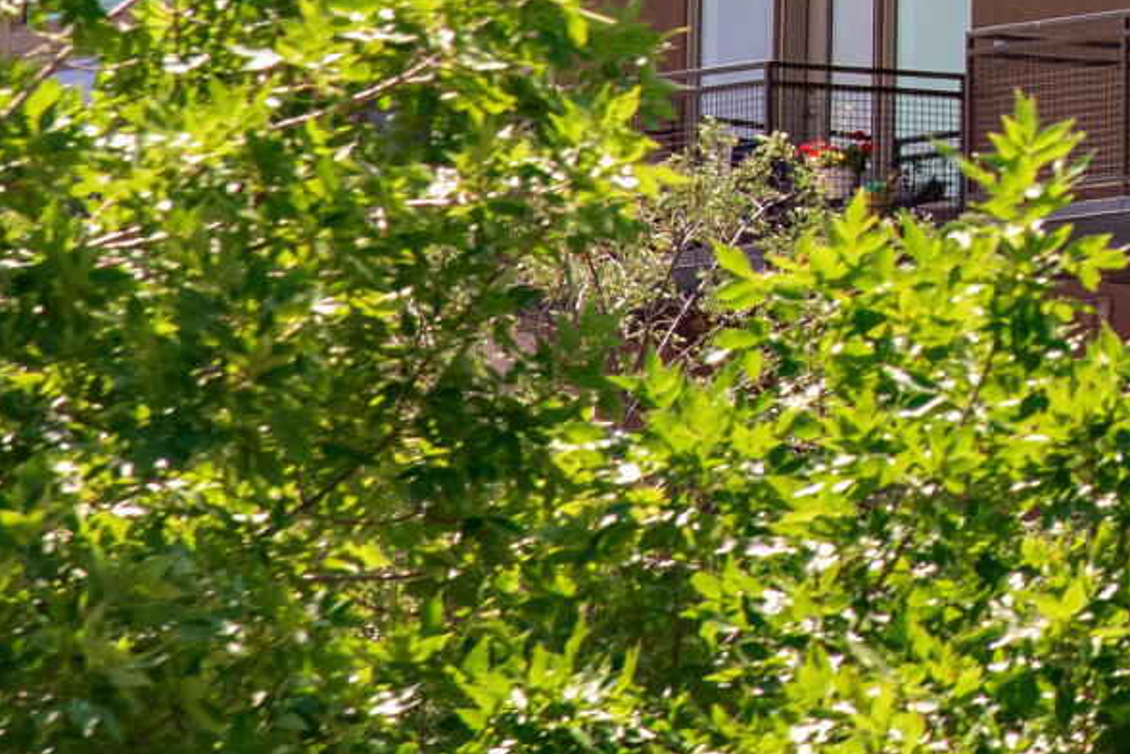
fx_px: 15666
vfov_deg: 2.7
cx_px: 2536
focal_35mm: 499
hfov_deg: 4.1
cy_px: -482
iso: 500
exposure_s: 1/2000
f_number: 8
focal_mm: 98
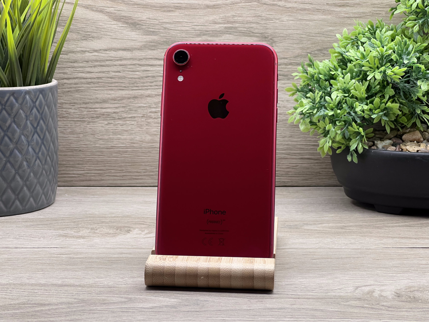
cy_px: 161
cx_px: 214
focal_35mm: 77
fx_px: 954
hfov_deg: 25.3
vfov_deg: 19.1
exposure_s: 1/100
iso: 100
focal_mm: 9
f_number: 2.8
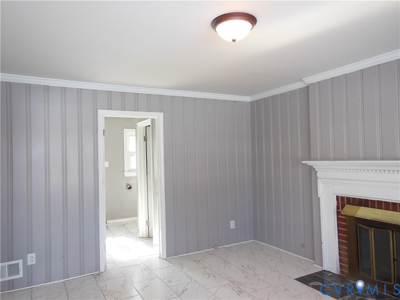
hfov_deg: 69.4
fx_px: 289
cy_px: 150
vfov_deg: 54.9
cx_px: 200
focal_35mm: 25
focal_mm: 4.5
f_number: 3.5
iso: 125
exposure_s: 1/30
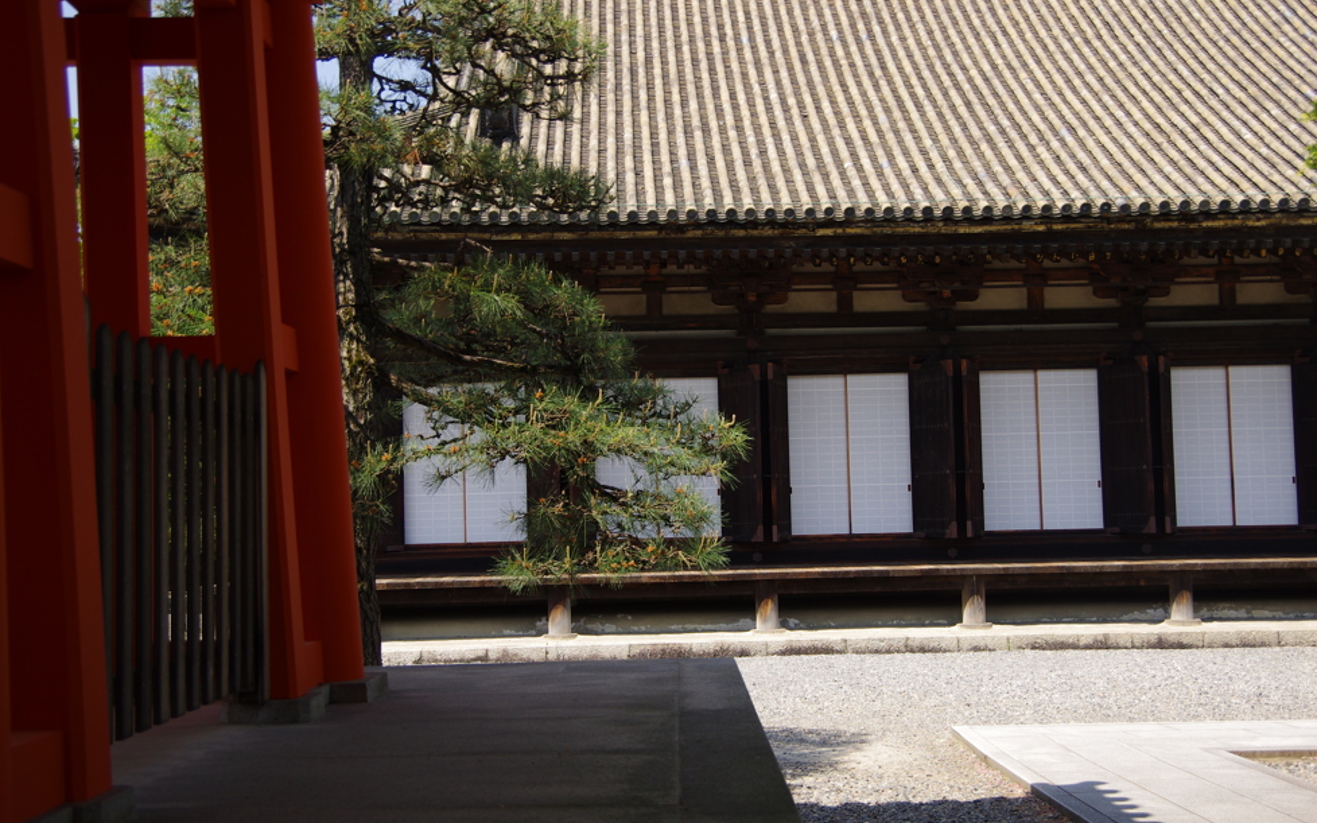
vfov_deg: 26.3
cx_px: 667
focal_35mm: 49
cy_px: 392
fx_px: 1759
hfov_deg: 41.1
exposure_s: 1/800
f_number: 5
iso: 200
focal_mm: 31
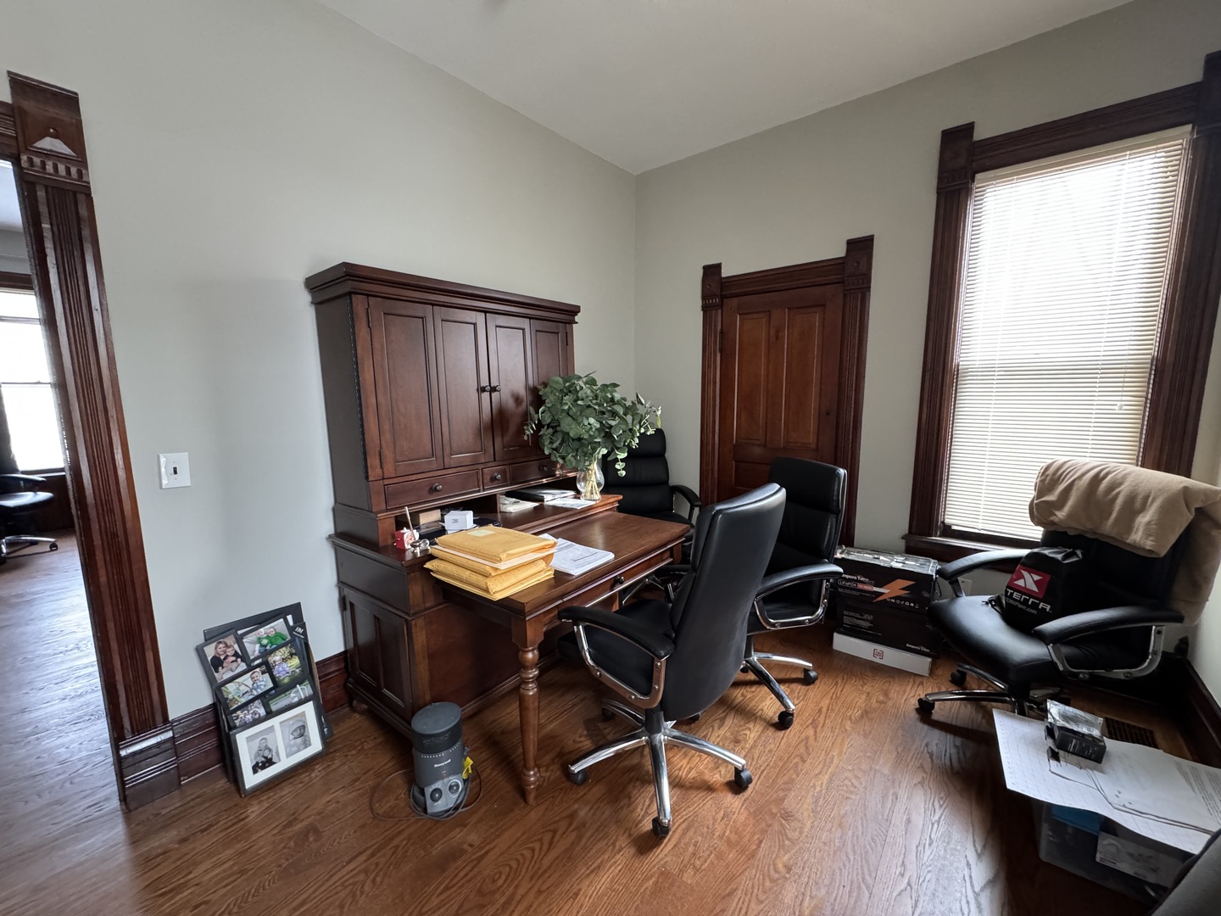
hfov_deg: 102.1
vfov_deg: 85.7
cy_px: 458
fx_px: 494
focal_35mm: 14
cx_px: 610
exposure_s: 1/60
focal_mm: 2.22
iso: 800
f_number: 2.2
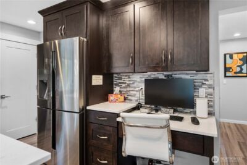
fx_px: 137
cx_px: 124
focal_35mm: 20
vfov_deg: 62.0
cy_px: 82
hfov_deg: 84.0
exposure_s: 1/4
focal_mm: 20
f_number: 6.3
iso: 1000
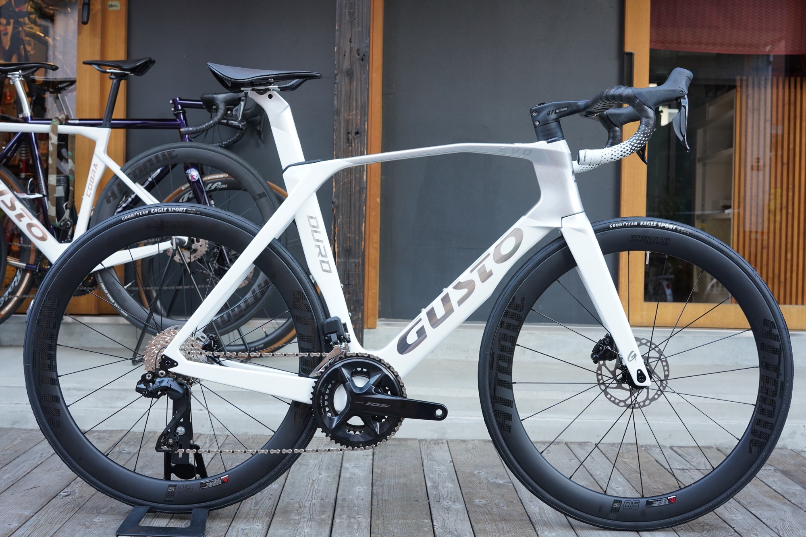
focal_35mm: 50
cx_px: 403
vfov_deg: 27.0
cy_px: 268
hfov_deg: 39.6
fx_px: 1119
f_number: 8
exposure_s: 1/50
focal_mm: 50
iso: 1000
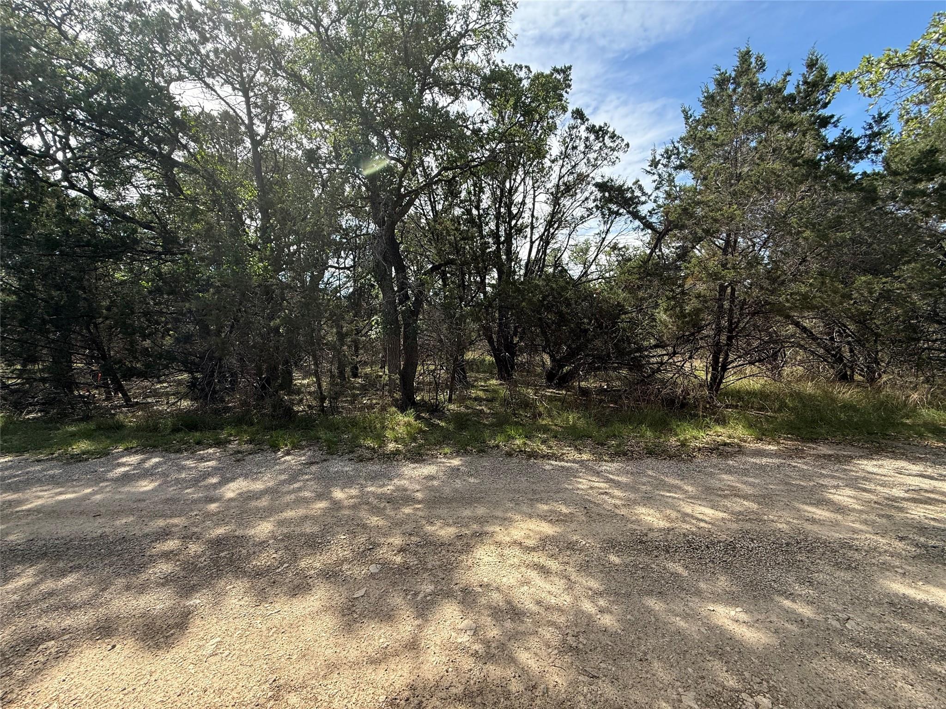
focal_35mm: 14
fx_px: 383
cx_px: 473
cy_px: 354
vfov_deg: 85.7
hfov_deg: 102.1
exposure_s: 1/510
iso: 64
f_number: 2.2
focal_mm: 2.22
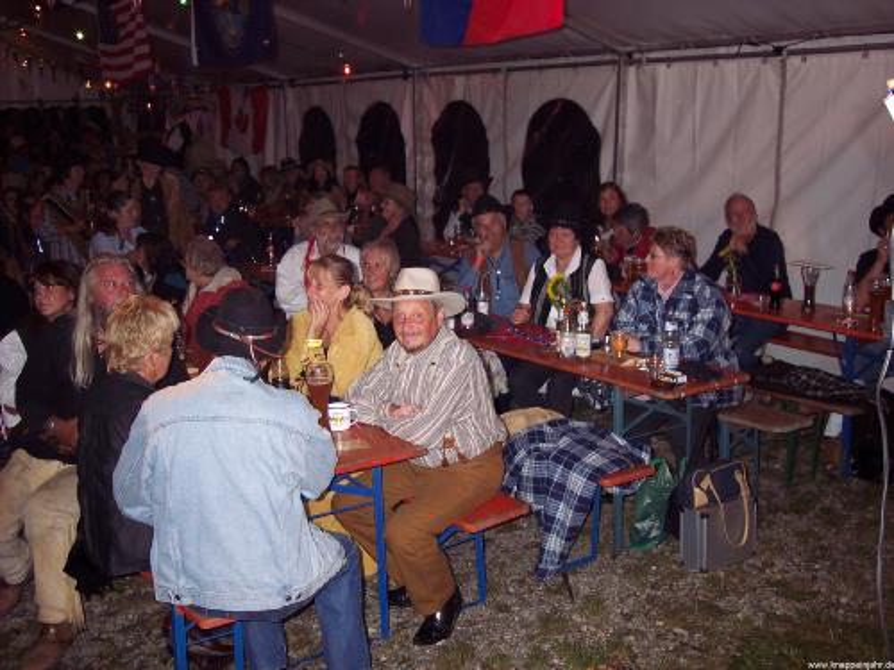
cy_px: 335
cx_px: 447
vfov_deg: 36.8
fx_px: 1007
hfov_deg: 47.9
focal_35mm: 39
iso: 100
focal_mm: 8
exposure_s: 1/60
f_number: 2.8
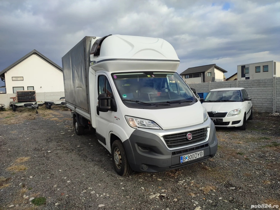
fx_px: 202
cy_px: 105
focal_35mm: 25
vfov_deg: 54.9
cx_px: 140
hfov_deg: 69.4
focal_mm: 6.04
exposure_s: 1/345
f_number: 1.9
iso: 50
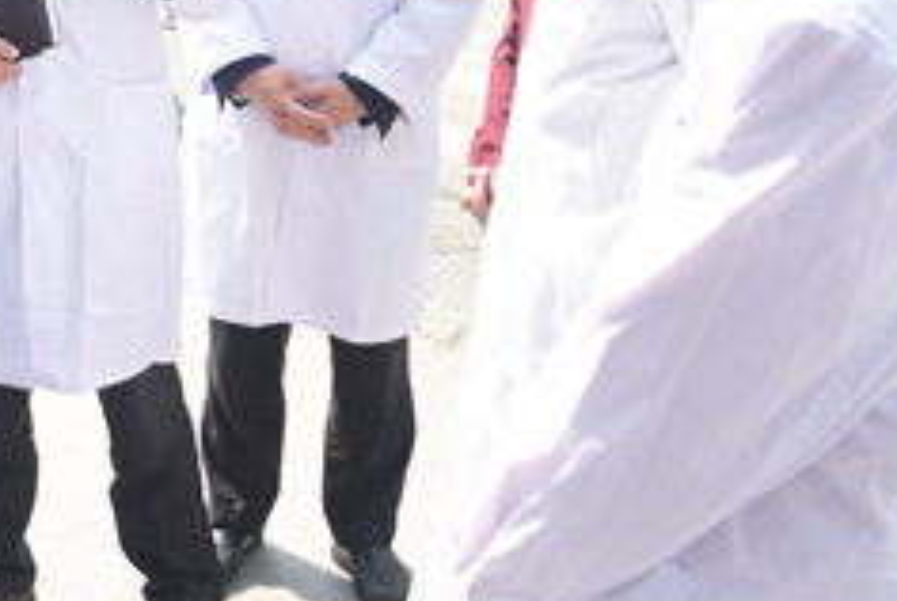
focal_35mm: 65
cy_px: -97
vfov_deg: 19.9
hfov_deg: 29.2
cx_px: 34
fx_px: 1622
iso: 200
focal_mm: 24
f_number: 7.1
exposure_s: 1/125
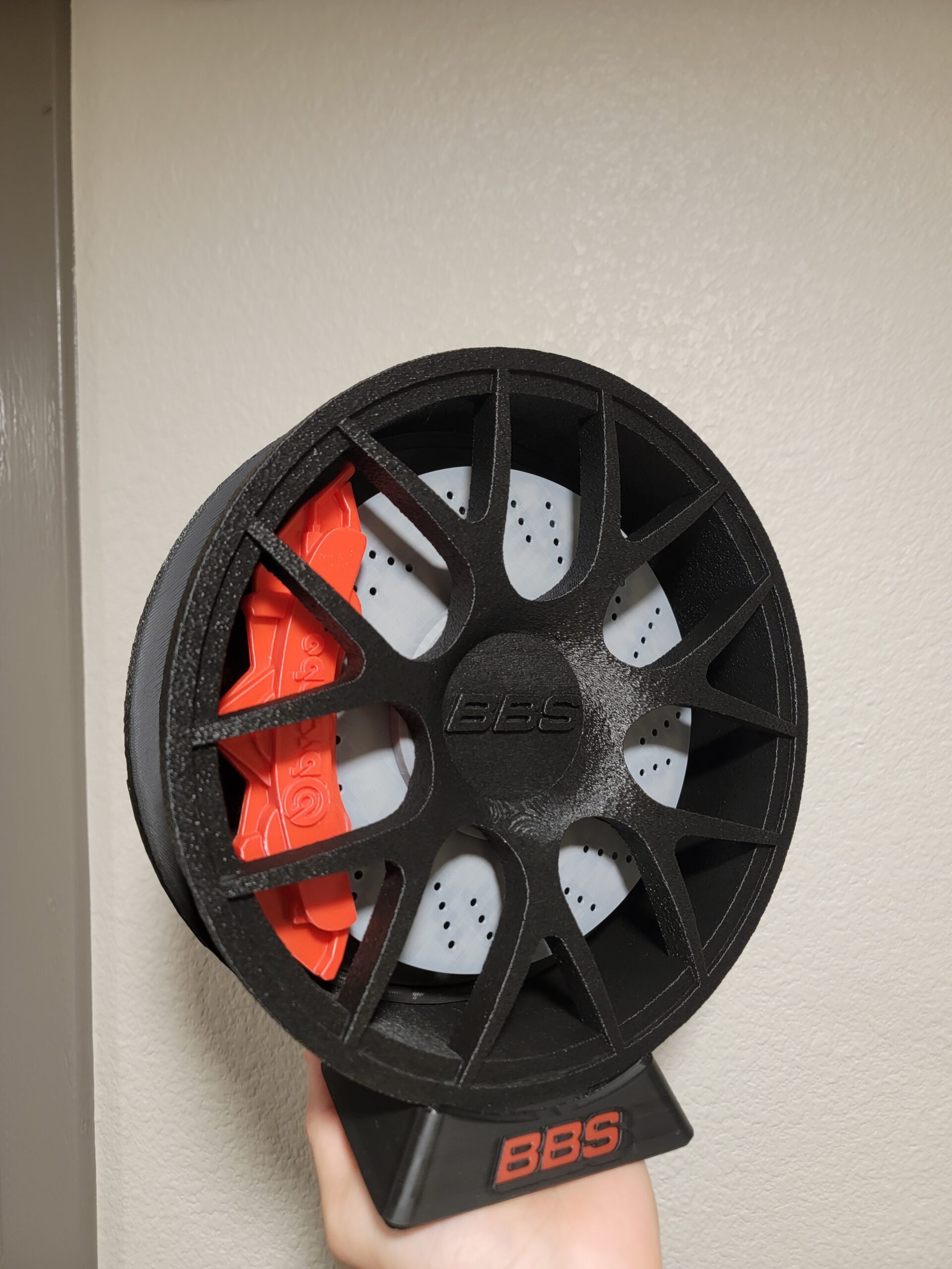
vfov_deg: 71.6
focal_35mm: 24
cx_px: 476
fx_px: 880
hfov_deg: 56.8
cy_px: 634
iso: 250
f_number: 1.8
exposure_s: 1/40
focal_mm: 6.7
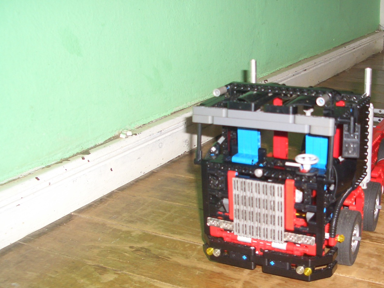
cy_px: 153
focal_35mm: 53
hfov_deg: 35.5
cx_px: 283
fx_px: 588
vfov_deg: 27.5
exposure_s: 1/60
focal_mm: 5.8
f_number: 2.6
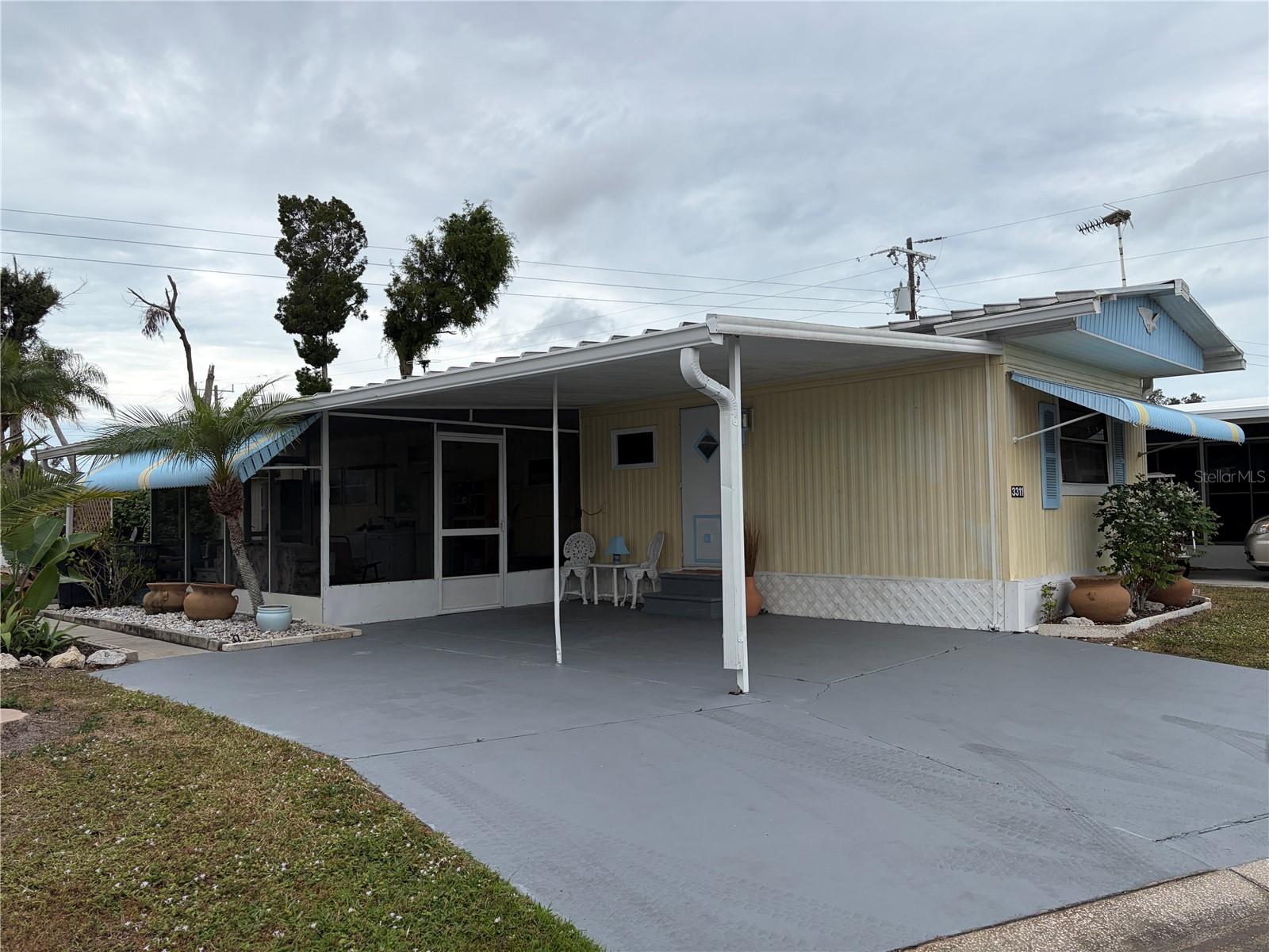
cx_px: 634
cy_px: 476
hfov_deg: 67.3
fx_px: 953
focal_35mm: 26
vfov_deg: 53.1
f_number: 1.6
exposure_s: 1/1901
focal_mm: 5.96
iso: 50
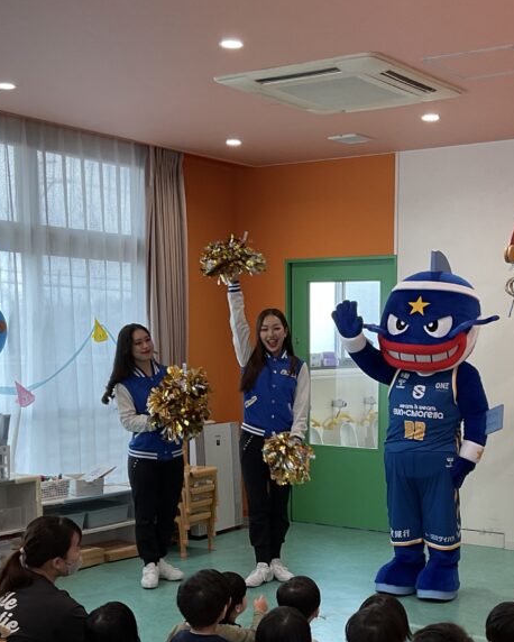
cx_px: 333
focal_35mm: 38
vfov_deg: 47.9
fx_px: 722
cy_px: 320
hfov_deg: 38.8
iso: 50
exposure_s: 1/120
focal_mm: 3
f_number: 1.8
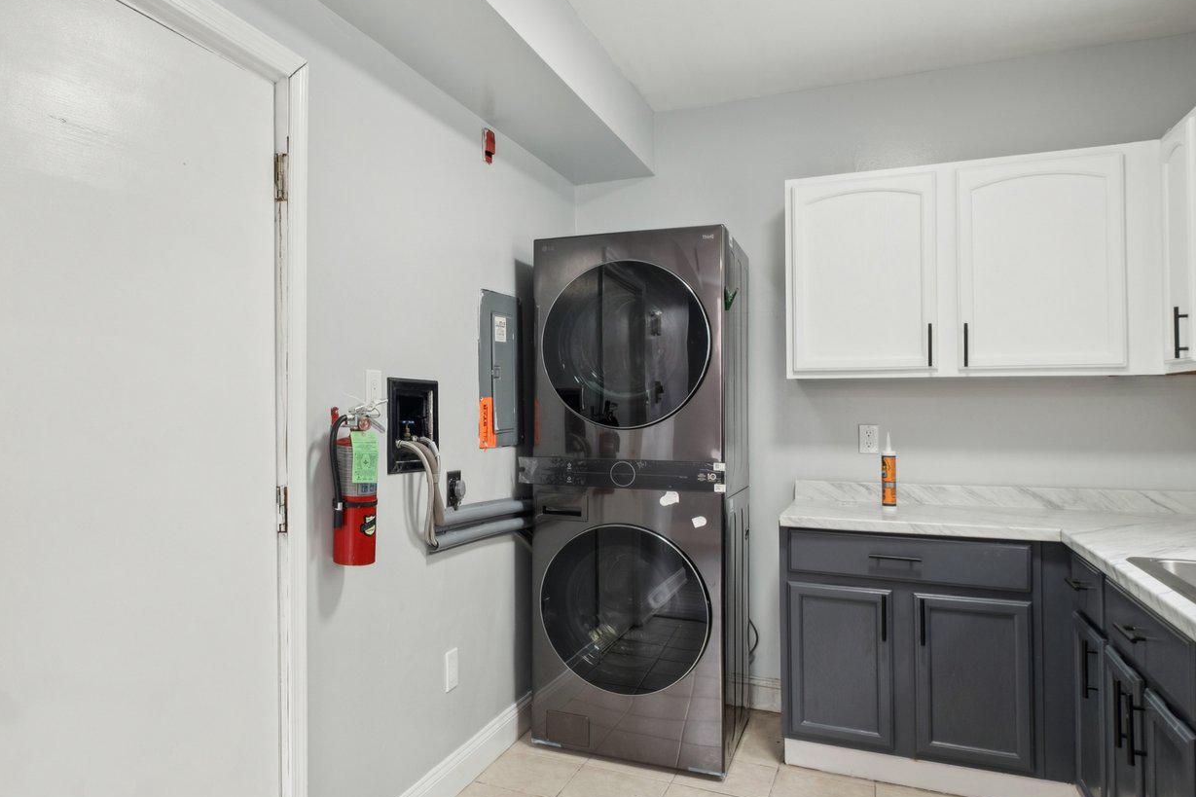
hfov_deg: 70.4
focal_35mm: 25
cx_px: 449
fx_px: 830
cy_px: 416
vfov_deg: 51.3
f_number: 8
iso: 250
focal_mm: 10
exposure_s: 1/7
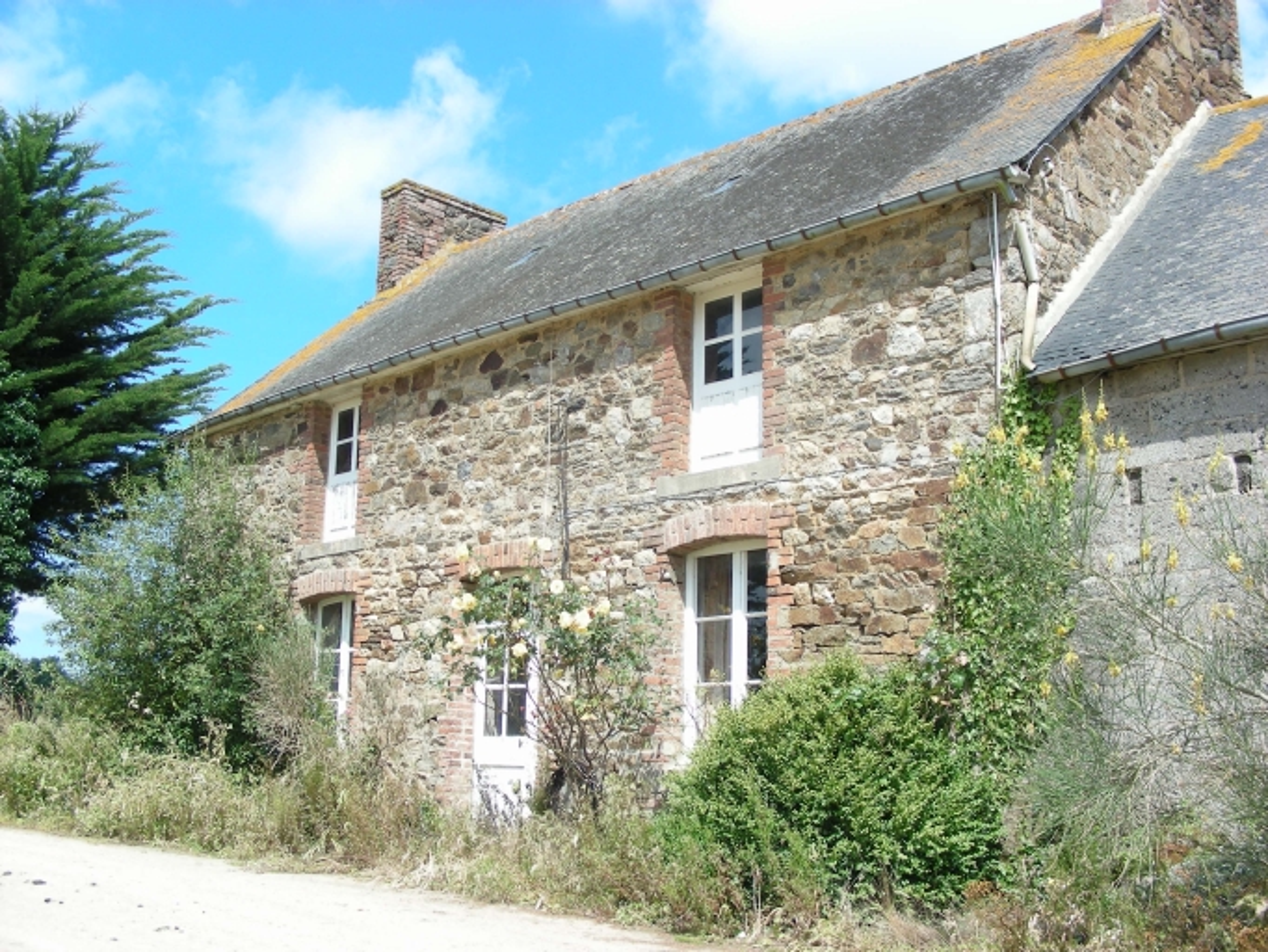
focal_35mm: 38
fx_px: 1392
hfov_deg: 49.0
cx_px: 634
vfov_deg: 37.7
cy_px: 476
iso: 50
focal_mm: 6.3
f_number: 4
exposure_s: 1/245
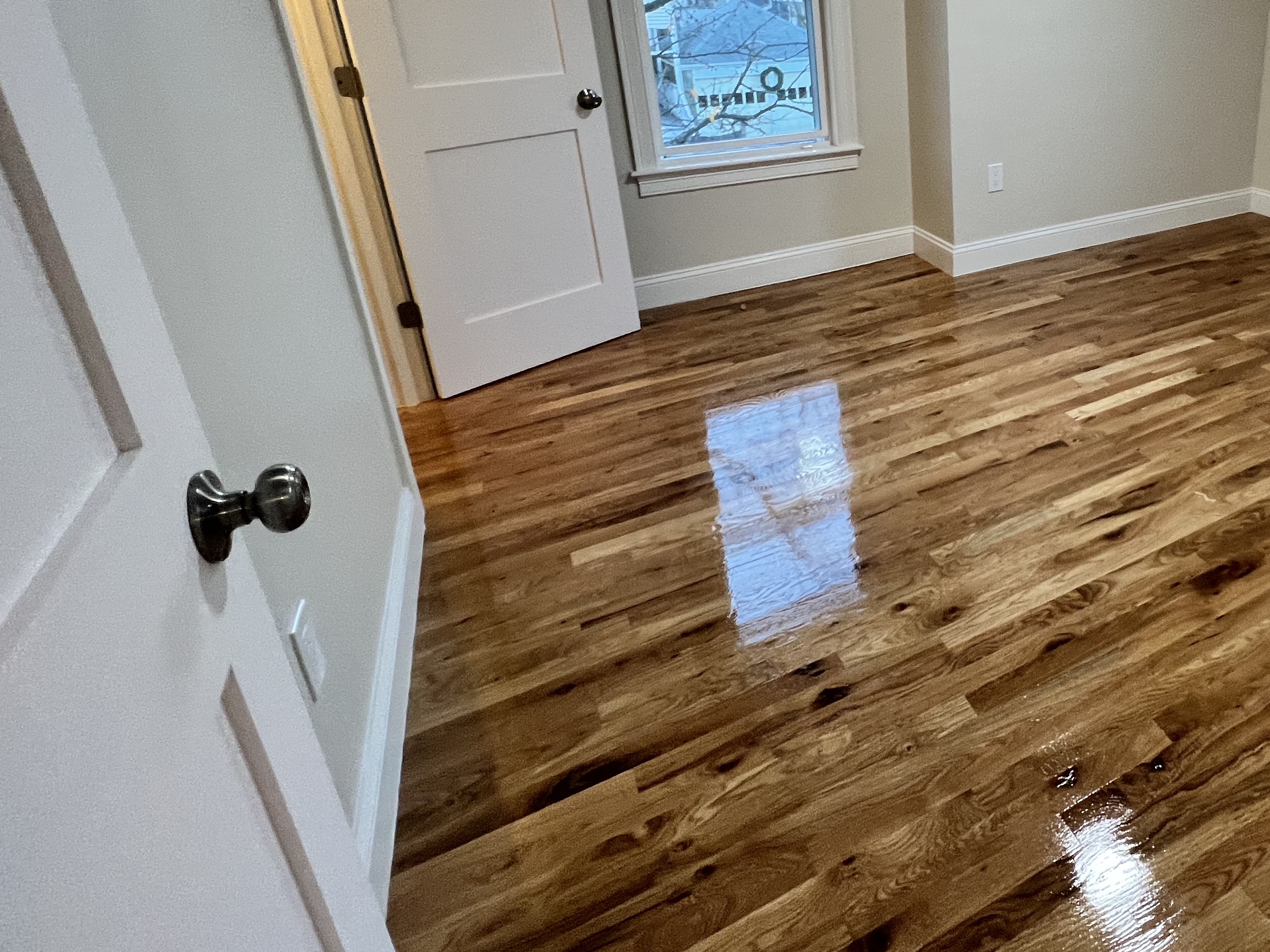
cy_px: 256
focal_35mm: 21
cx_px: 978
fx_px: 770
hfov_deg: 72.5
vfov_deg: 60.5
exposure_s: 1/60
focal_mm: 1.57
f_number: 1.8
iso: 200
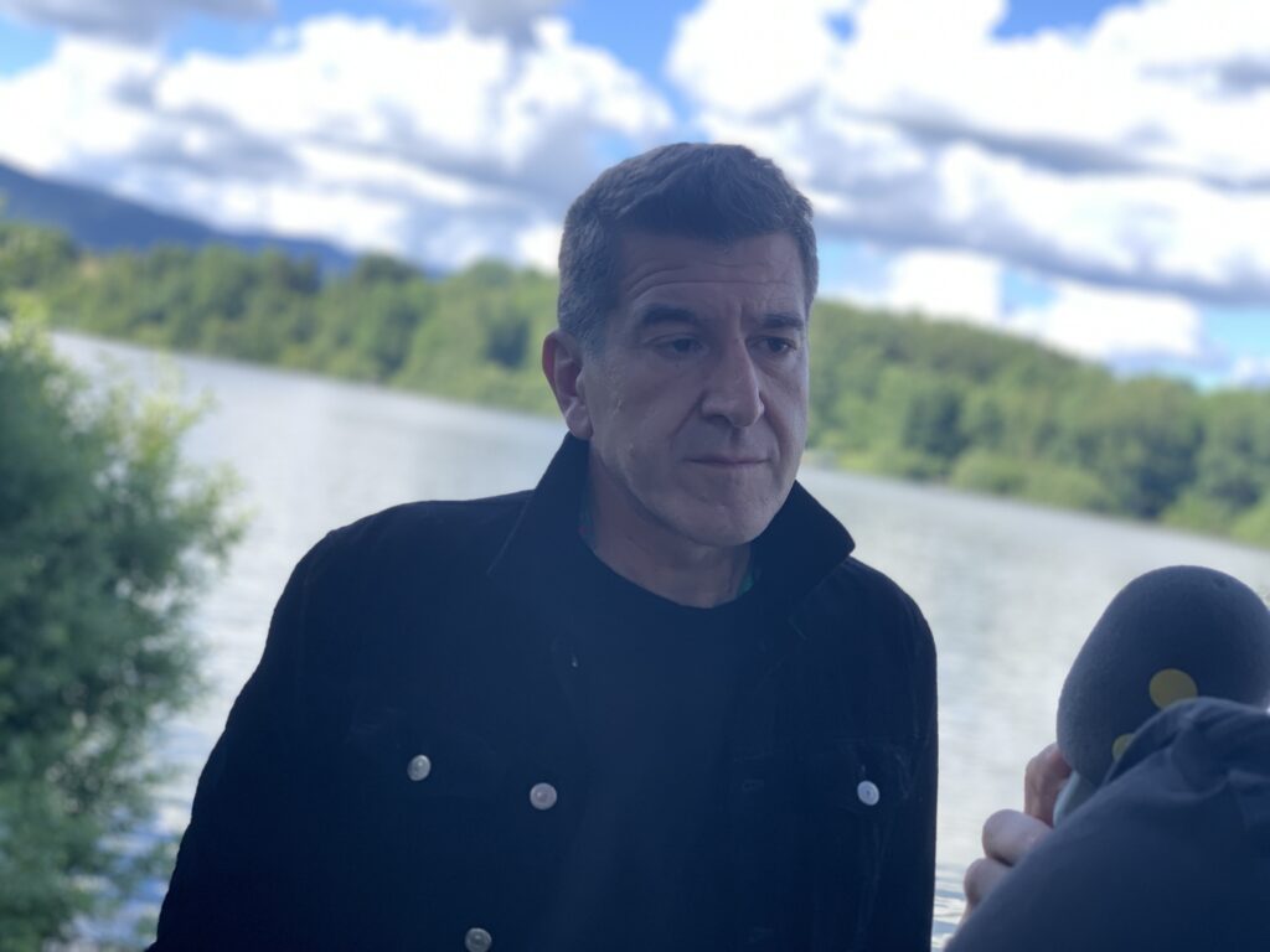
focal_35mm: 52
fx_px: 1908
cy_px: 476
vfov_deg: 28.0
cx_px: 635
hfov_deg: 36.8
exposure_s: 1/122
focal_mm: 6
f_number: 2.4
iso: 16
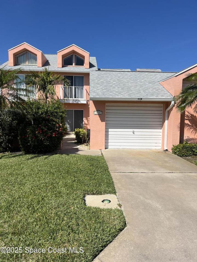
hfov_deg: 53.1
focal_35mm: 26
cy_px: 131
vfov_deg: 67.3
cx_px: 98
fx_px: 197
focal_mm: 5.7
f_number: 1.5
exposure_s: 1/6579
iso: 50
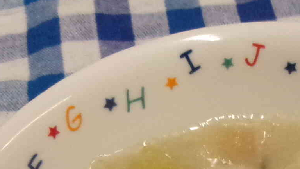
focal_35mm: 103
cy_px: 328
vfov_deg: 10.8
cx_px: 252
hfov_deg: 20.5
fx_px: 819
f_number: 3.9
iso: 524
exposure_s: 1/125
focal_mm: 5.1
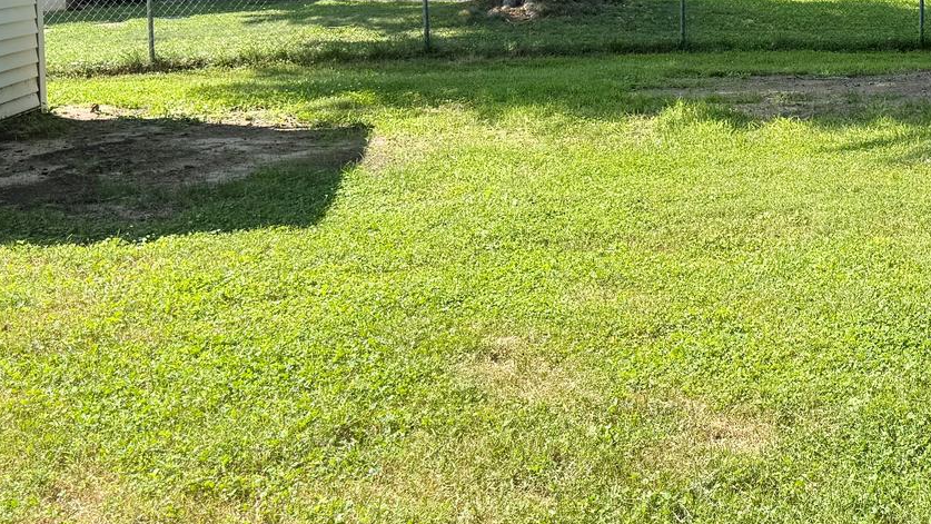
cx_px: 813
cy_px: 33
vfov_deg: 18.5
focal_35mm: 64
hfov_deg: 31.5
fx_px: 1580
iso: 80
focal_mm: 6.76
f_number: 1.78
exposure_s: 1/1923
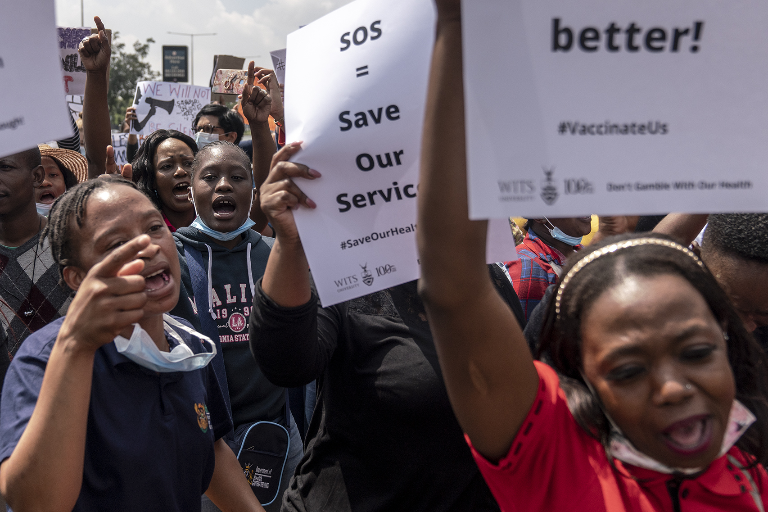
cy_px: 210
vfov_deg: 36.8
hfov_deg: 52.5
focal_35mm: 36
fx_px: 768
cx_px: 281
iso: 500
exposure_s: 1/3200
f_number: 3.5
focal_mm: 26
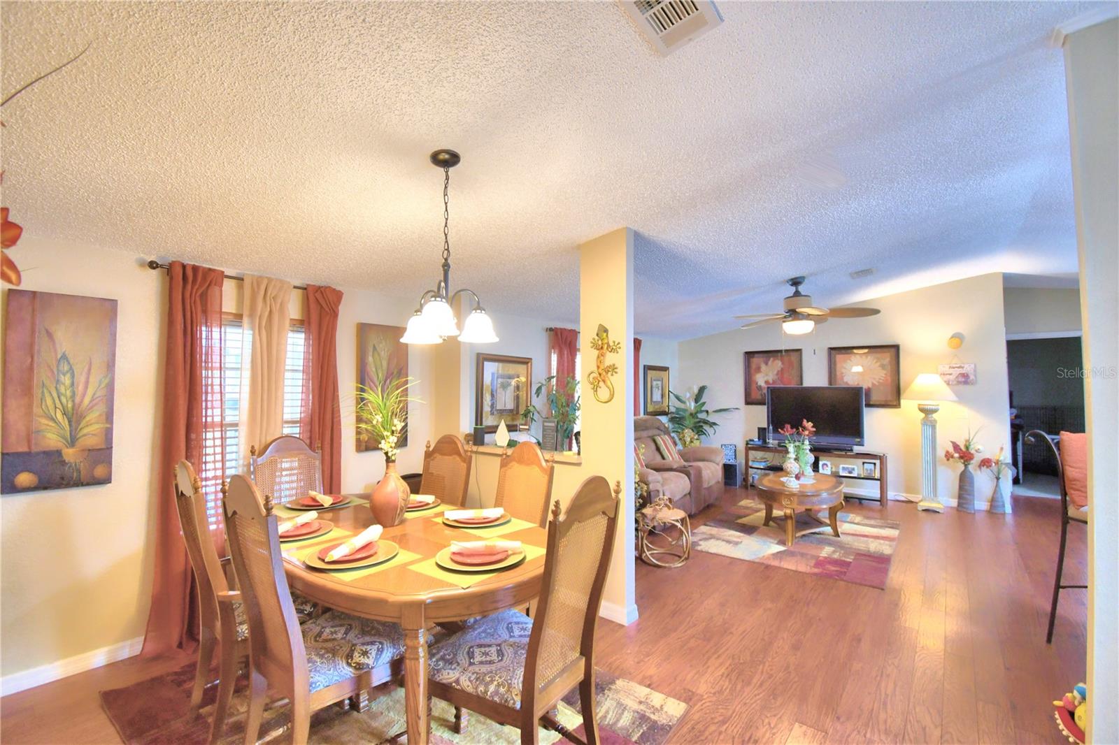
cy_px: 372
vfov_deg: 77.3
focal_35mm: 15
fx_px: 466
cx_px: 560
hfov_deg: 100.4
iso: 720
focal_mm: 10
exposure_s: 1/30
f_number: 4.5
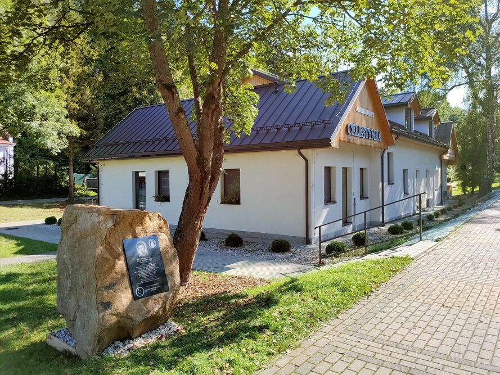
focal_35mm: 27
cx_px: 250
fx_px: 390
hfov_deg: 65.3
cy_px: 188
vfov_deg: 51.4
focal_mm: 4.77
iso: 113
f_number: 1.7
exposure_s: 1/604
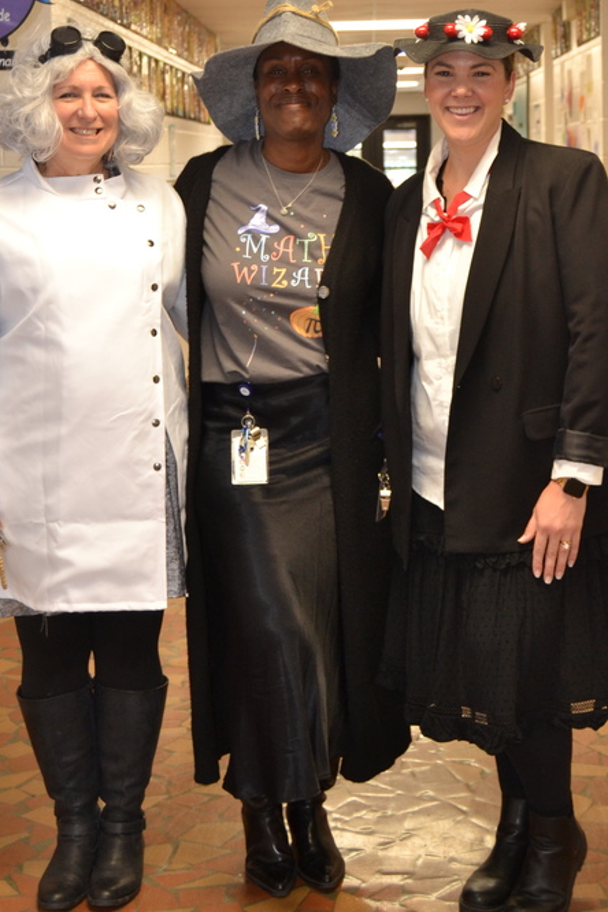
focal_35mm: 60
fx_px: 1520
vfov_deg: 33.2
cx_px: 331
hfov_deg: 22.6
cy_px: 337
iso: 720
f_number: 4
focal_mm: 26
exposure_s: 1/60
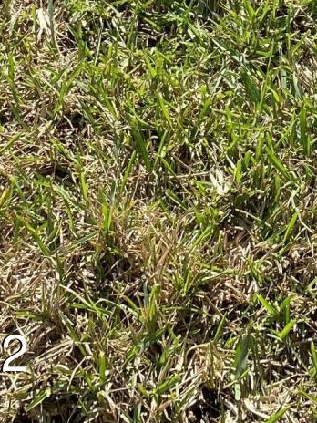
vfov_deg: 14.1
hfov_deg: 13.2
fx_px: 1368
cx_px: 169
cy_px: -474
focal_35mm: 112
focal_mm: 4.25
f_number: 1.8
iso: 32
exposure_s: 1/1007
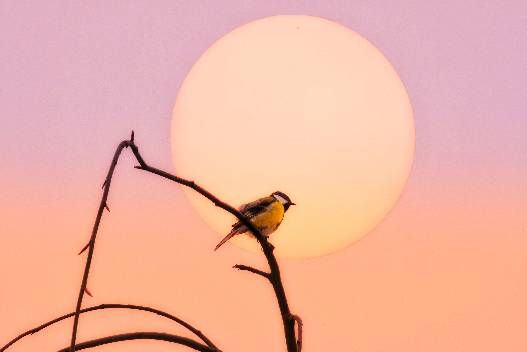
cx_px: 264
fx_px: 10978
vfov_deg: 1.8
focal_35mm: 750
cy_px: 176
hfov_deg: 2.7
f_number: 22
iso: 640
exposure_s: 1/200
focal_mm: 500
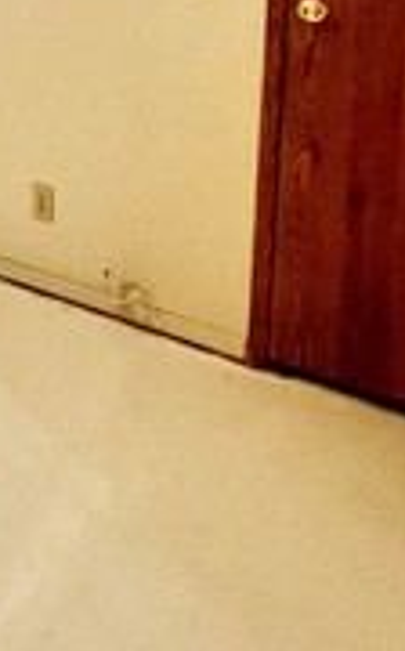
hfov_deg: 17.1
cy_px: -98
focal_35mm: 49
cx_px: -452
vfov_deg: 34.4
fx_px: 868
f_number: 1.8
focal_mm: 1.57
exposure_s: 1/60
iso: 250
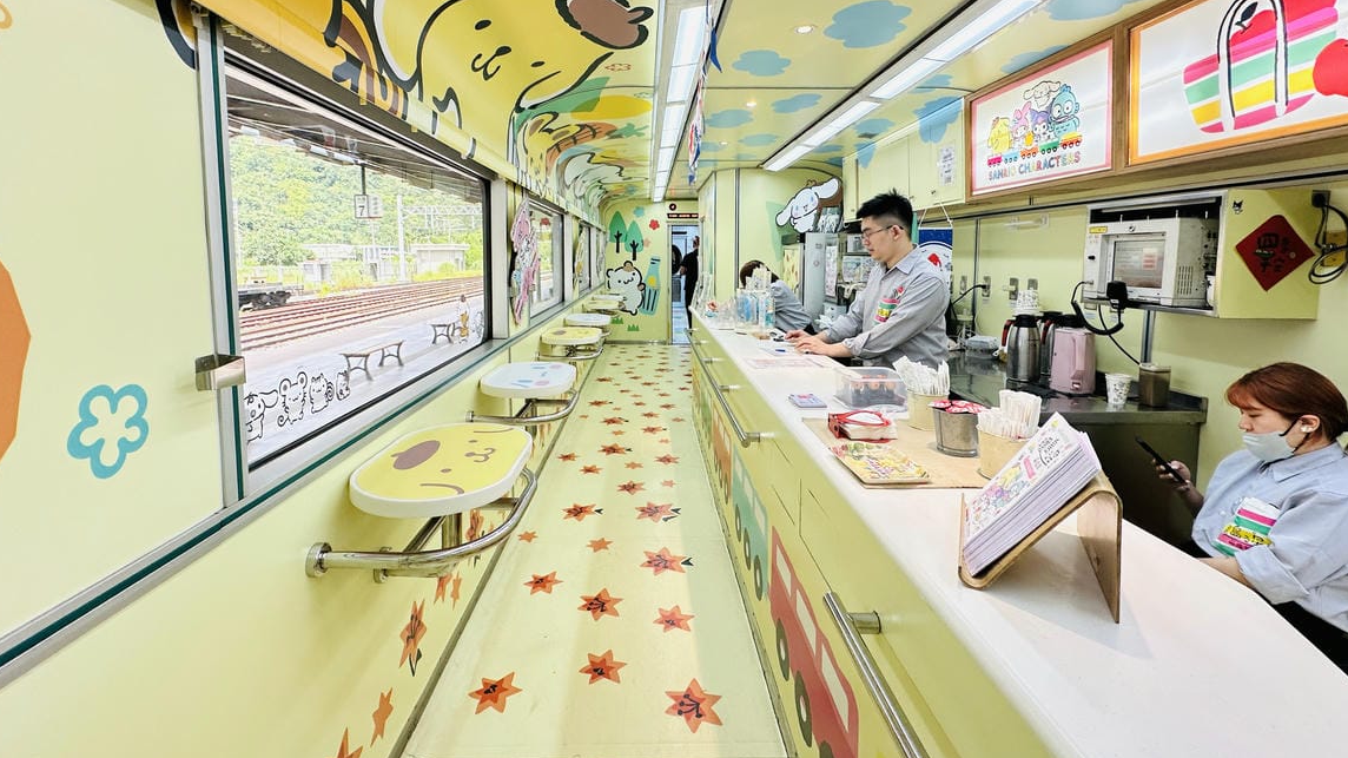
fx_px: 572
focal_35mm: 16
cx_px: 653
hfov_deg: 99.3
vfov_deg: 66.4
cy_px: 302
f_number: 2.2
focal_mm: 2.22
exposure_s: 1/99
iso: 100
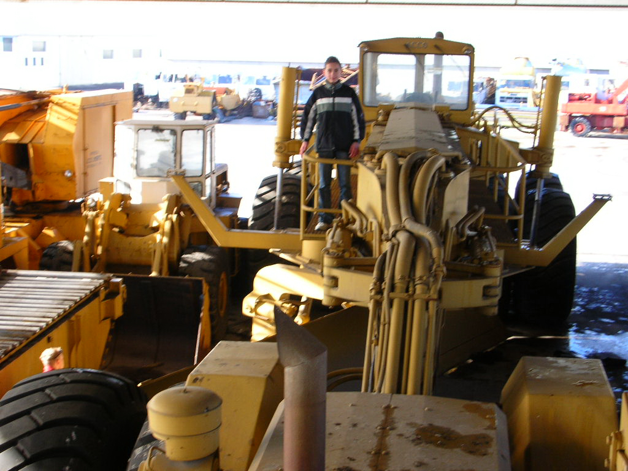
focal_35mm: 62
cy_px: 236
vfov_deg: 23.7
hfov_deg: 31.2
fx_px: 1125
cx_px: 314
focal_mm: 10.2
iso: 50
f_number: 3.6
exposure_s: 1/60.5
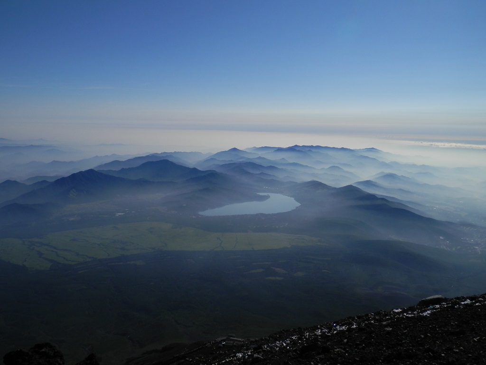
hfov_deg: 60.0
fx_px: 421
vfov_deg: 46.8
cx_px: 243
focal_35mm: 30
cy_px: 182
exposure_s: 1/500
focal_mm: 5.5
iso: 80
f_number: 9.4
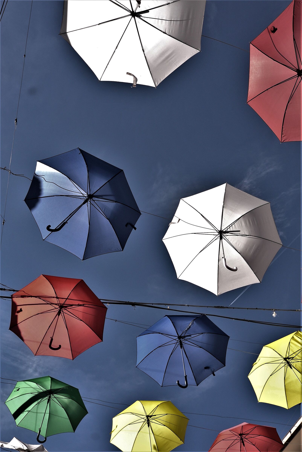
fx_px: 452
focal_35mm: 36
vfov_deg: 53.1
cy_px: 226
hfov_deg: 36.9
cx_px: 151
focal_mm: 24
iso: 800
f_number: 10
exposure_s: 1/2000
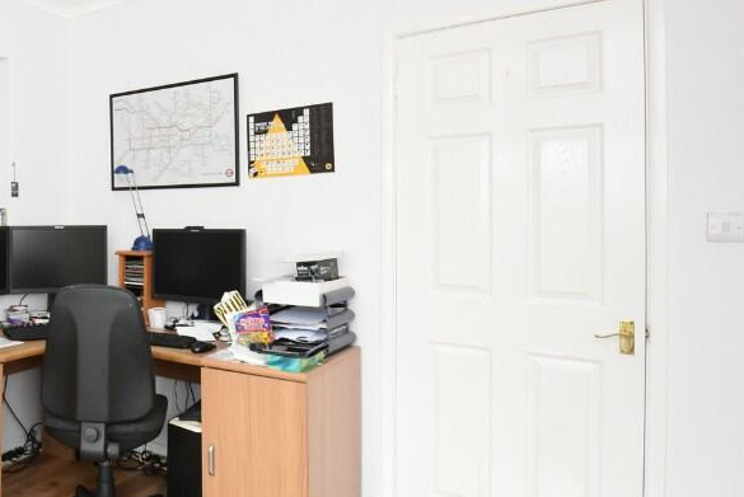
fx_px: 597
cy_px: 210
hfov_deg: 56.9
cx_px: 106
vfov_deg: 45.1
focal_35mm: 29
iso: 1400
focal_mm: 11
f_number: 4
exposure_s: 1/125
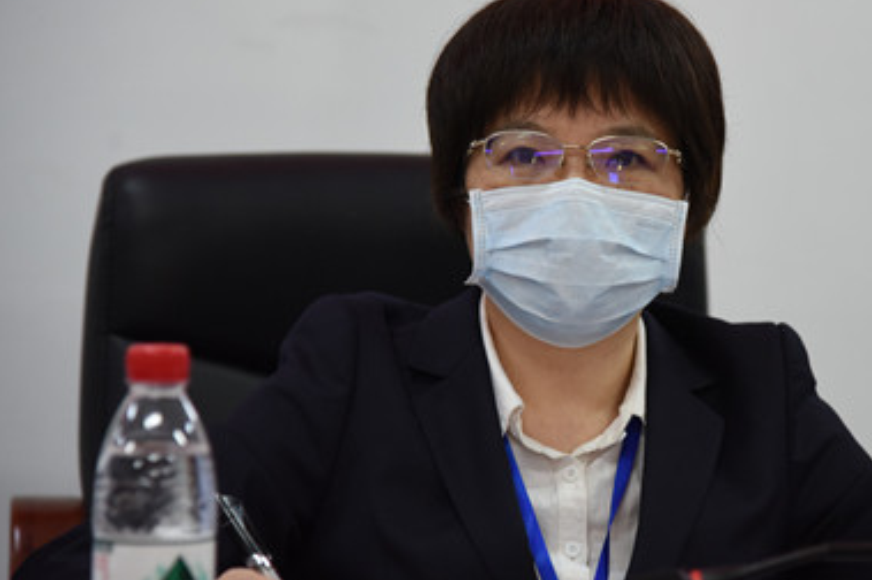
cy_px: 302
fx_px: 4211
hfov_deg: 11.8
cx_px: 584
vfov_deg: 7.9
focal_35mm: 174
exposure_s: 1/125
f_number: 4
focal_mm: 120
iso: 1800
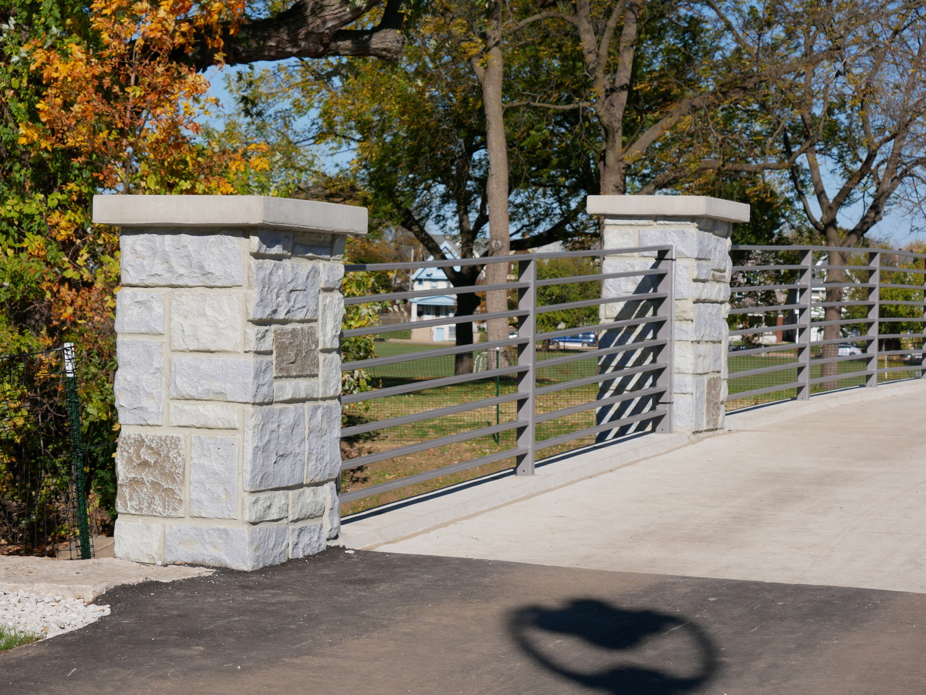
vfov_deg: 16.4
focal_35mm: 90
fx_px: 2409
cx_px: 463
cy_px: 348
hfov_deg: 21.8
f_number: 8
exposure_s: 1/640
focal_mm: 45
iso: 200
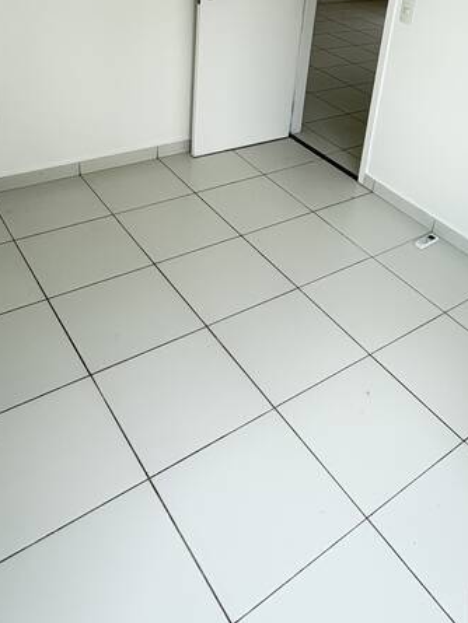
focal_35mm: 34
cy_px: 129
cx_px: 312
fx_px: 613
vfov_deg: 50.8
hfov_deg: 41.3
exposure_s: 1/198
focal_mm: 2.22
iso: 64
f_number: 2.2
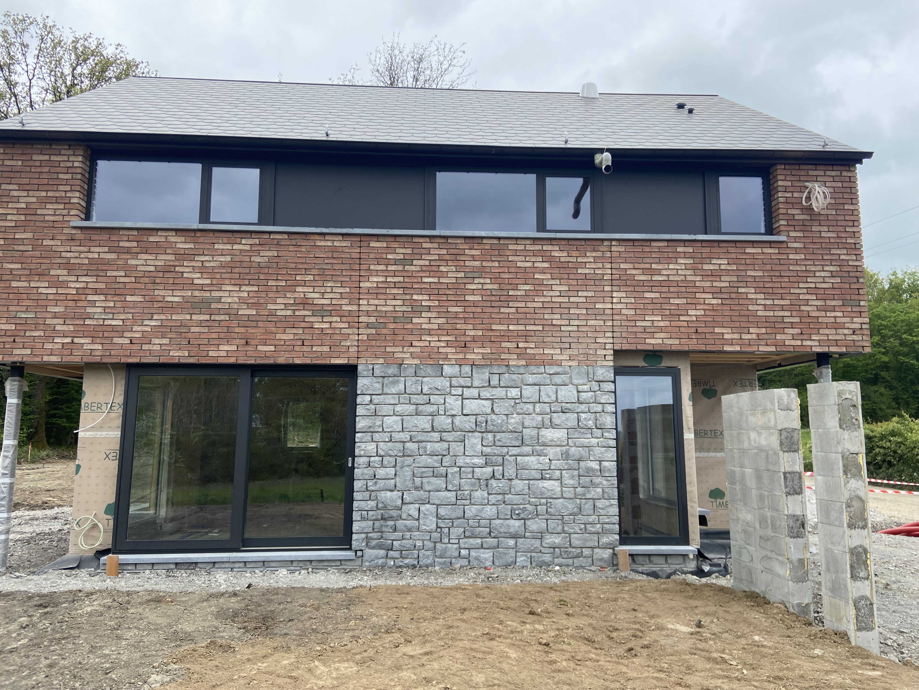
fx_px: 690
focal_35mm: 26
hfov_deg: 67.3
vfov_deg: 53.1
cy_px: 345
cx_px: 460
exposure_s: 1/1395
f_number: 1.8
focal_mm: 4.25
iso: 32
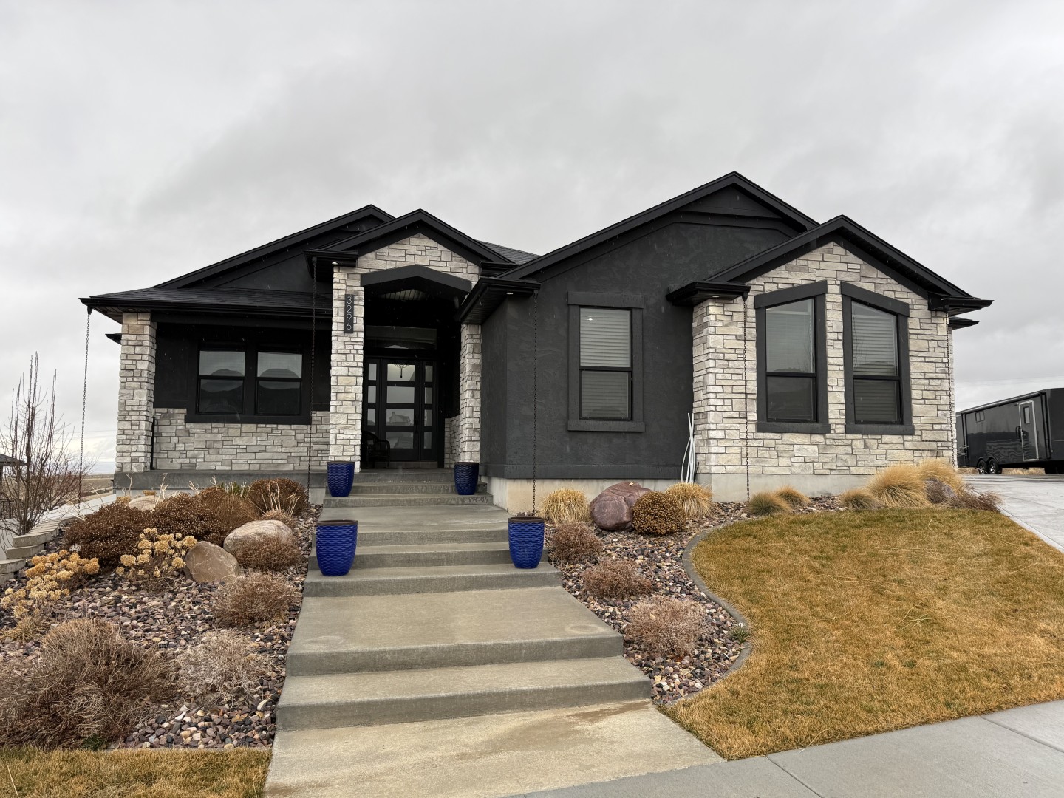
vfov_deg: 56.8
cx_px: 532
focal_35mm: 24
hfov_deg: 71.6
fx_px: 738
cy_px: 399
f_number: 1.78
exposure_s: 1/637
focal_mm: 6.76
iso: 80
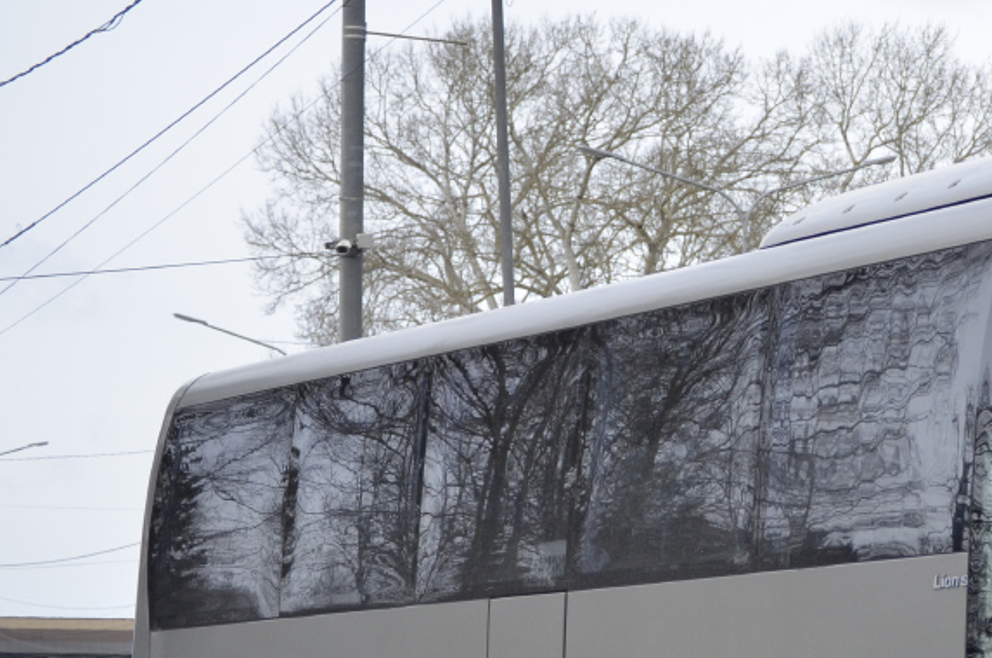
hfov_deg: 10.9
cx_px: 1070
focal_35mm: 187
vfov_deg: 7.3
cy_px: 548
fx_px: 5148
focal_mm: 55
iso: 400
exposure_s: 1/1250
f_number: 4.5
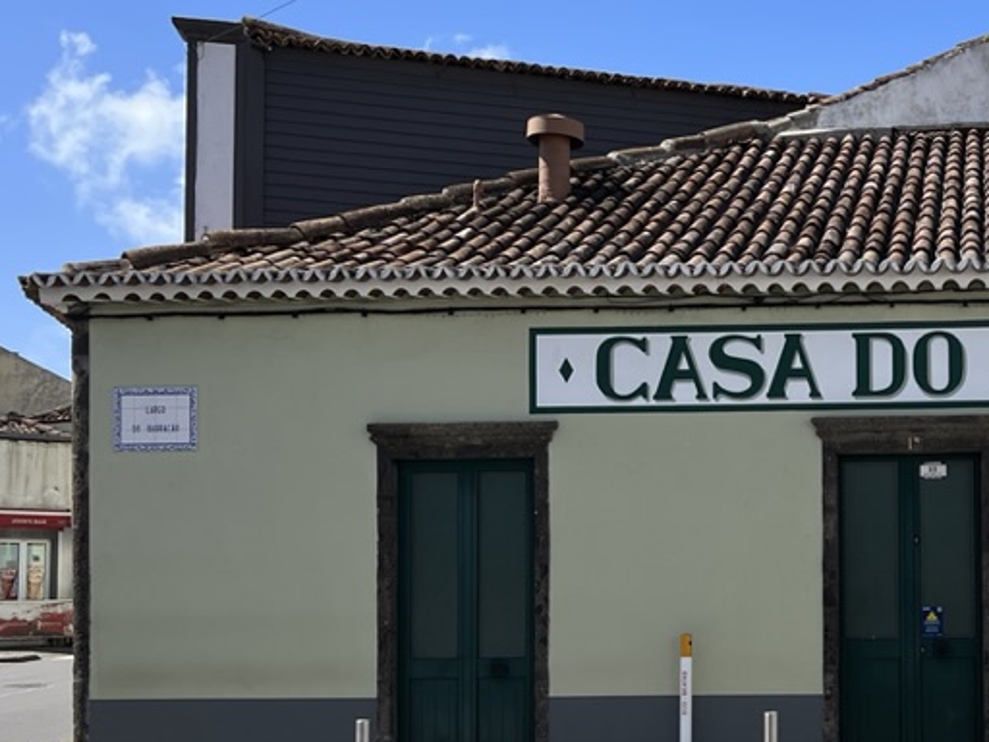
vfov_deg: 27.8
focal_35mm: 52
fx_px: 1486
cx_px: 877
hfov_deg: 34.9
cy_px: 508
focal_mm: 5.7
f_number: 1.5
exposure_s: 1/2632
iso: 50
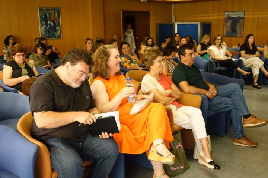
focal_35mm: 40
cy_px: 89
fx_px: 298
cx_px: 134
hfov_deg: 48.5
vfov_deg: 33.4
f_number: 2.8
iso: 2000
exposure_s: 1/160
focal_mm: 14.84
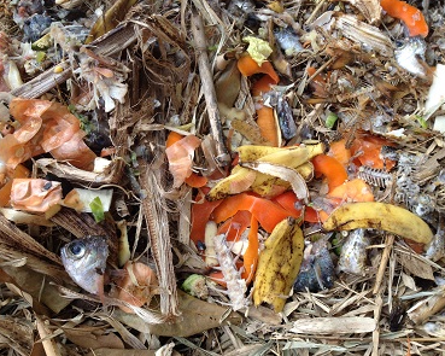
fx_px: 487
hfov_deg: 49.1
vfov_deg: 40.1
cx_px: 210
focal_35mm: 37
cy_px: 177
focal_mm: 4.28
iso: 50
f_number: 2.4
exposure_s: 1/211
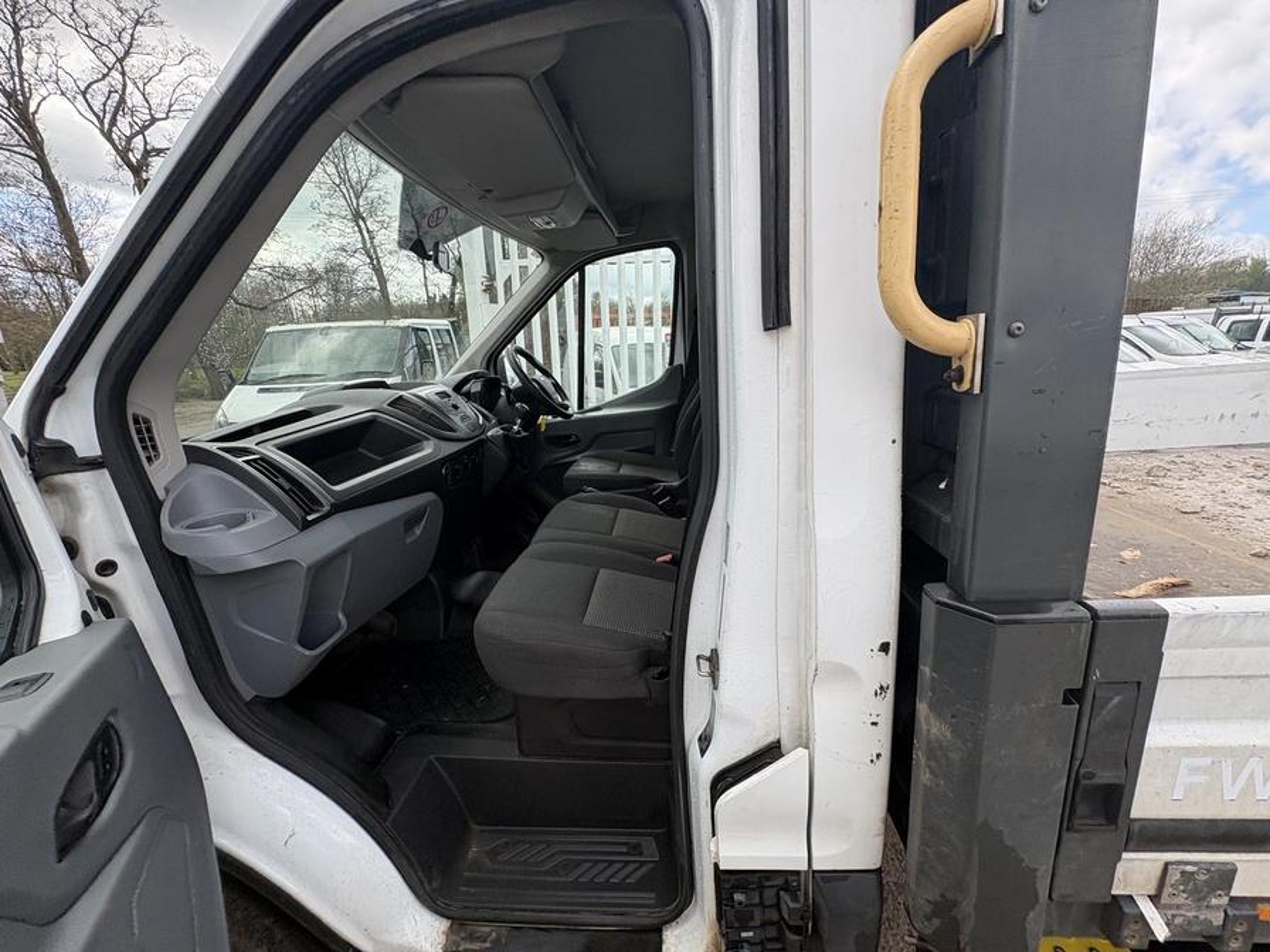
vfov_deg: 85.7
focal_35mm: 14
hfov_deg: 102.1
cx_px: 635
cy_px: 476
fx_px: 514
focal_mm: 2.22
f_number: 2.2
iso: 40
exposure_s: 1/412
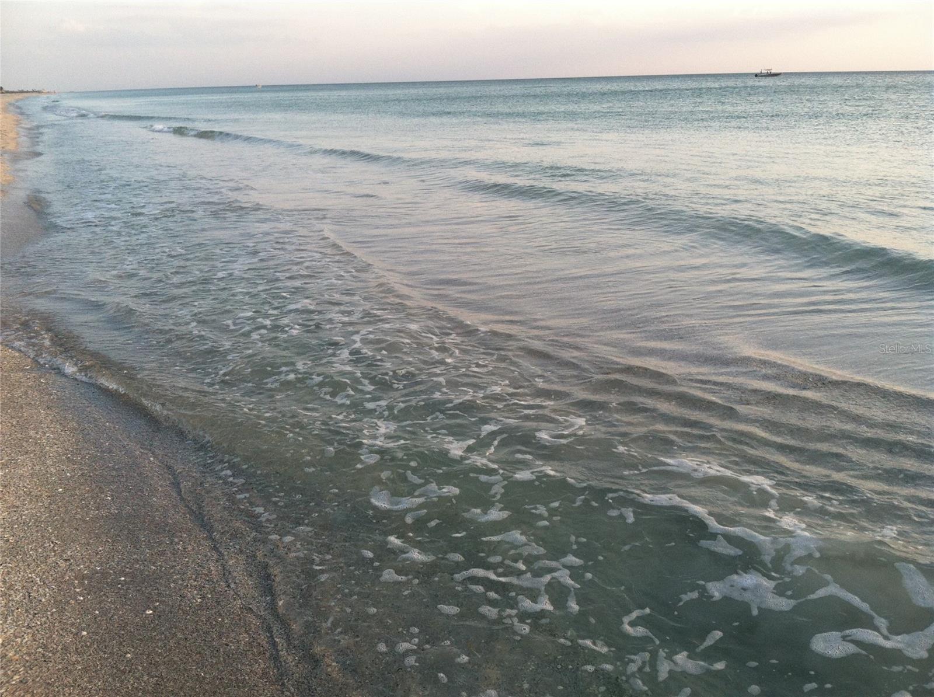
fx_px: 943
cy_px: 348
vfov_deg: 40.6
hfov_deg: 52.7
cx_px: 467
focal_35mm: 35
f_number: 2.8
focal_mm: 3.85
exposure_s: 1/272
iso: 80
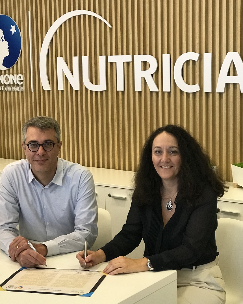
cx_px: 119
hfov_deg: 22.2
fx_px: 620
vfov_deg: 27.5
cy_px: 136
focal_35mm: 69
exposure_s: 1/50
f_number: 2.8
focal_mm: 6.6
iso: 125
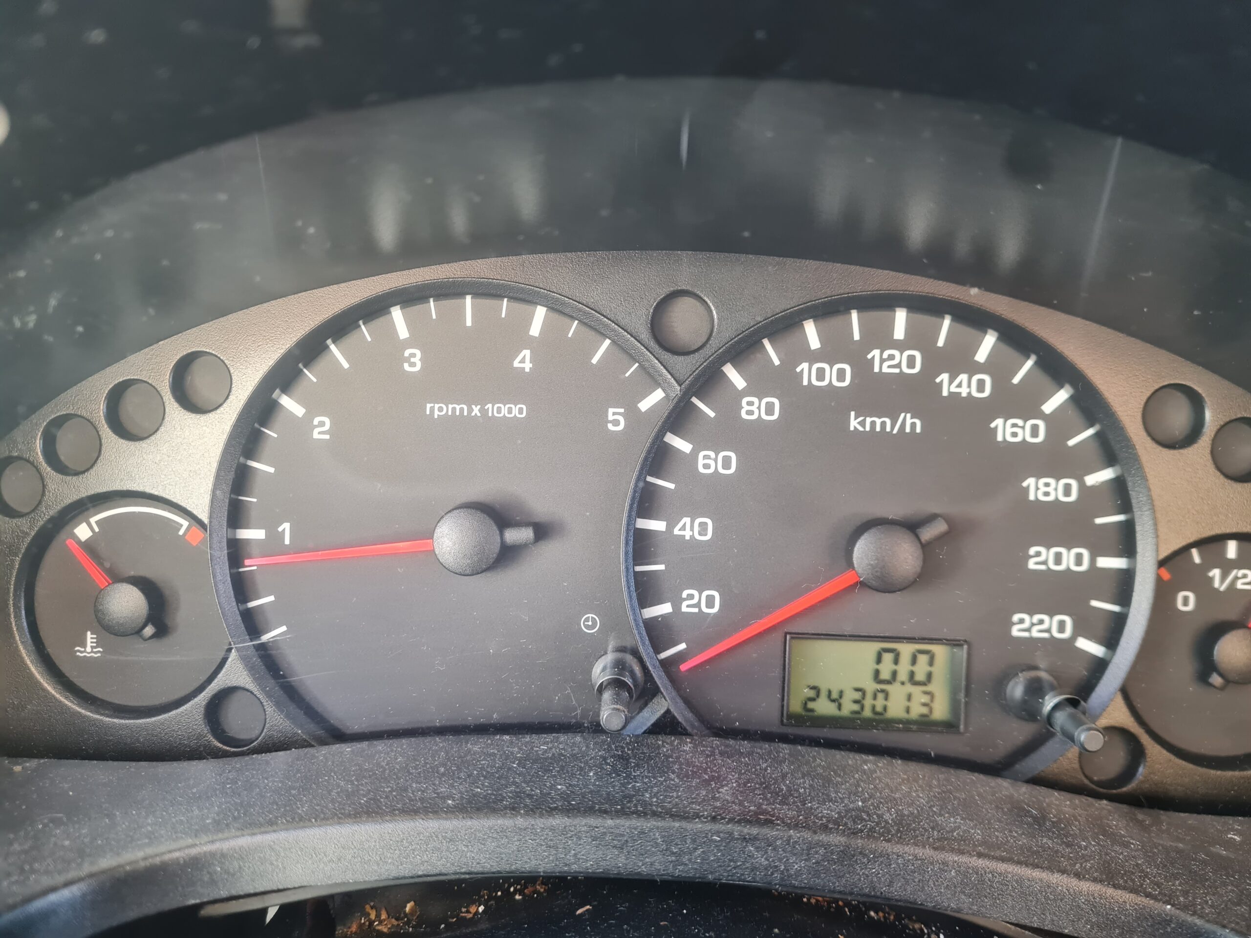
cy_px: 469
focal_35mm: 26
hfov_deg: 67.3
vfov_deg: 53.1
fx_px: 940
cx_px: 626
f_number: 1.8
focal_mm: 5.4
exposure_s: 1/100
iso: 320
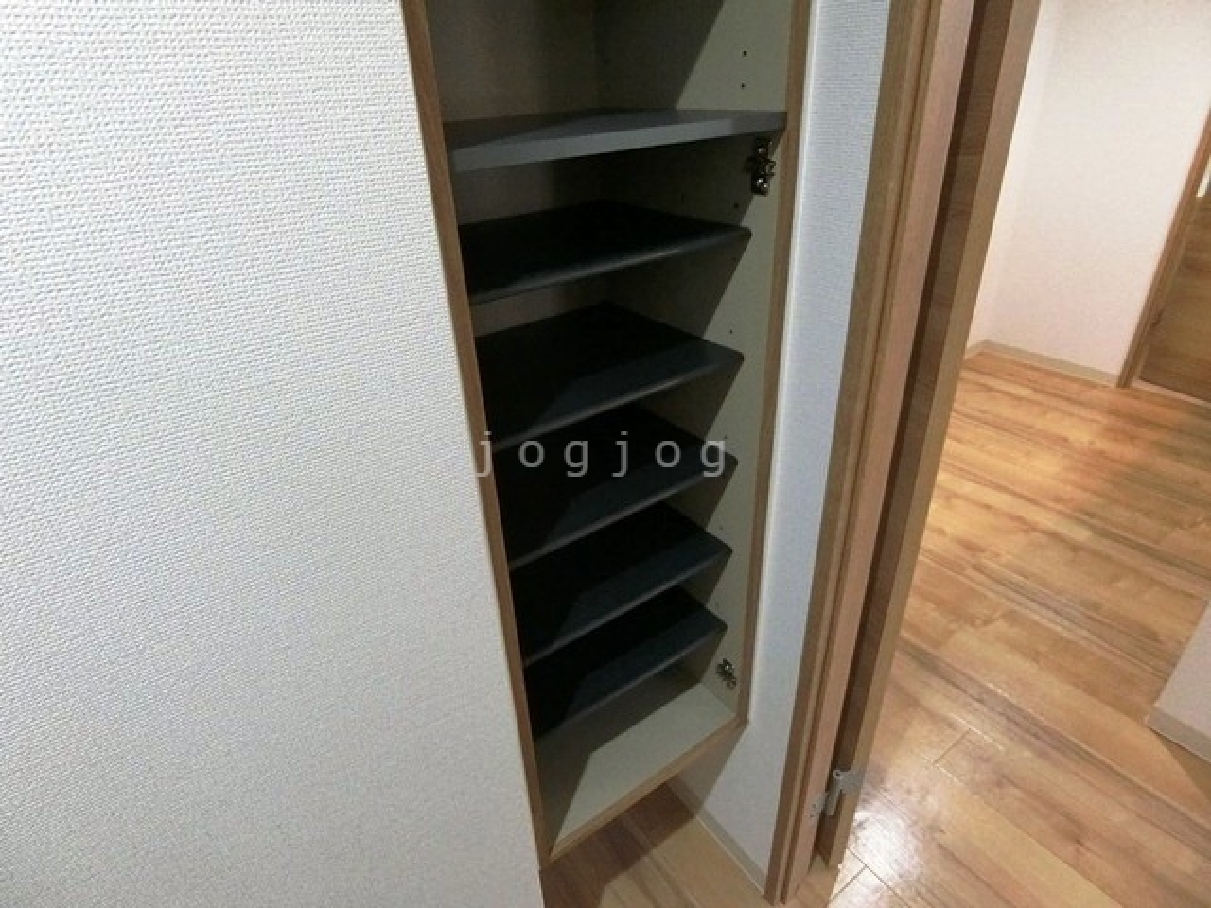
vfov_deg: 68.7
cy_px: 454
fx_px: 665
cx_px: 606
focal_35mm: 19
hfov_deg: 84.7
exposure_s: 1/125
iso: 1600
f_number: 2.7
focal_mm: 4.06
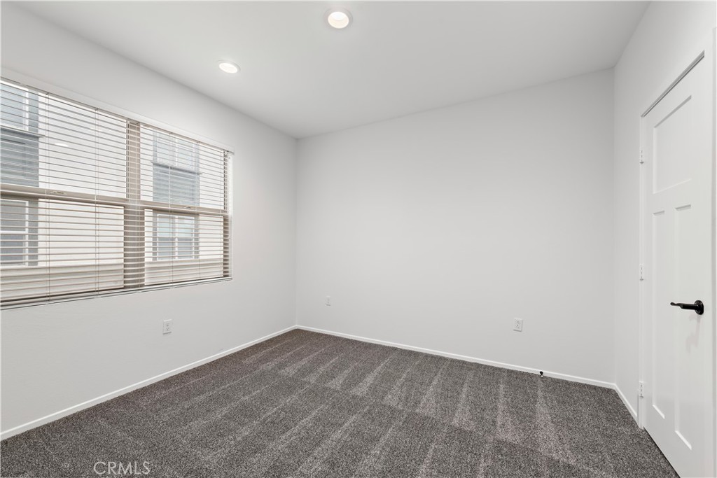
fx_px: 279
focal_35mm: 14
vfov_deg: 81.2
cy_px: 239
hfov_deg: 104.2
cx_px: 358
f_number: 7.1
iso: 160
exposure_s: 1/160
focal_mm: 14
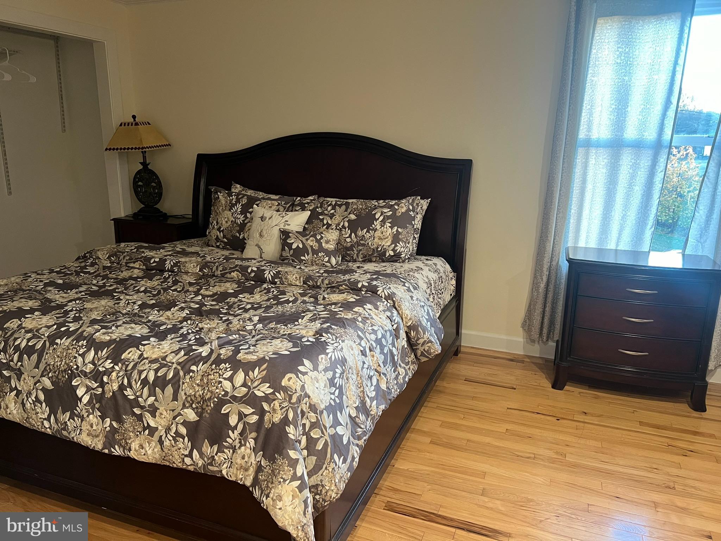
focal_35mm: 26
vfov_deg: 53.1
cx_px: 360
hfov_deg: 67.3
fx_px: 542
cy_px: 270
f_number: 1.5
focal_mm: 5.7
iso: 200
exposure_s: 1/60
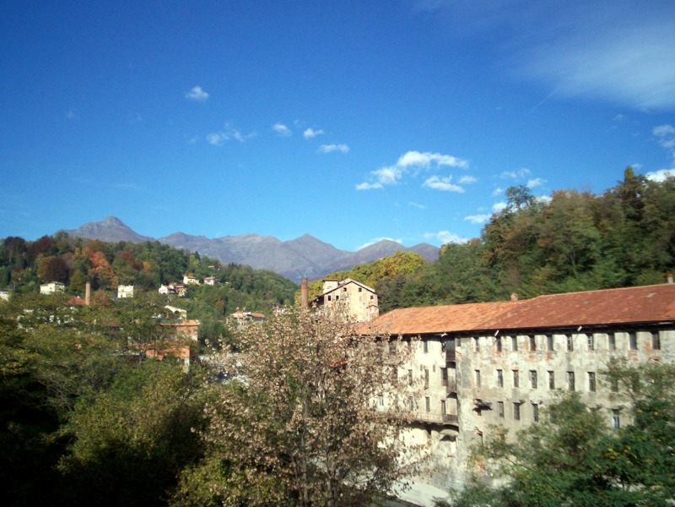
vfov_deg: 39.7
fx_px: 702
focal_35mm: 36
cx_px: 338
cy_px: 254
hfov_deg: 51.4
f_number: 4.5
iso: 100
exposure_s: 1/942
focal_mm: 5.9
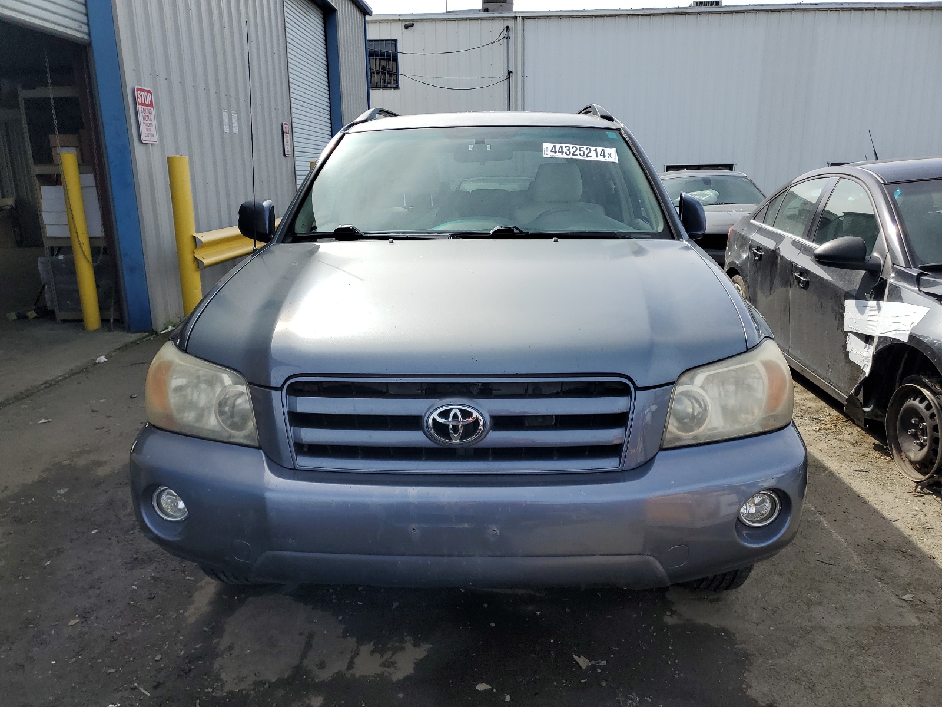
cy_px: 354
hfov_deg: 67.3
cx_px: 471
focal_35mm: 26
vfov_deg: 53.1
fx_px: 708
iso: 50
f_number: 1.5
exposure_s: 1/2500
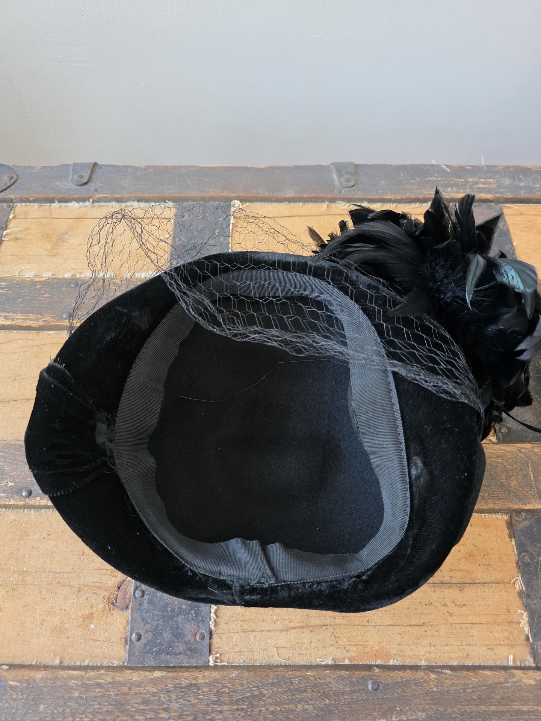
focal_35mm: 23
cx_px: 270
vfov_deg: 73.9
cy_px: 360
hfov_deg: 58.9
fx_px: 479
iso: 800
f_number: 1.7
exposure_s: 1/120
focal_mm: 6.3
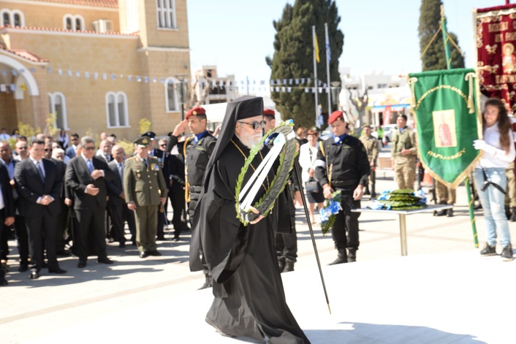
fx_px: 660
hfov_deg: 42.7
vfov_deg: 29.3
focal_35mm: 46
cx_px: 258
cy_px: 172
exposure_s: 1/200
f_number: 7.1
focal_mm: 46
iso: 100
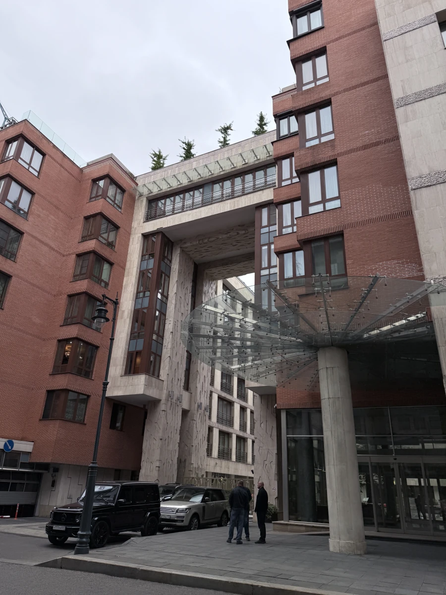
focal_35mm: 24
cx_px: 223
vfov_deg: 71.6
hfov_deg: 56.8
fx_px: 412
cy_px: 298
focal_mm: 6.76
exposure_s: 1/813
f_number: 1.78
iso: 80
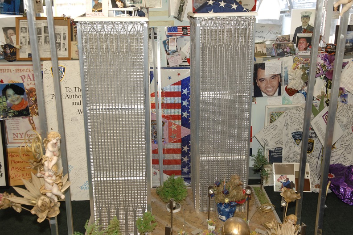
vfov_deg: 34.1
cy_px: 118
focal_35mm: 39
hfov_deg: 49.6
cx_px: 176
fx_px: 382
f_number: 4.8
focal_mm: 26
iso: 200
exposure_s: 1/60
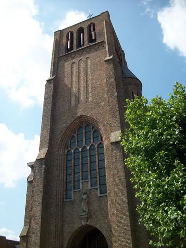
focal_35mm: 32
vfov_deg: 56.8
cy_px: 124
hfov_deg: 44.2
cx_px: 93
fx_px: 229
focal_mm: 5.7
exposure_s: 1/160
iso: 80
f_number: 8.8
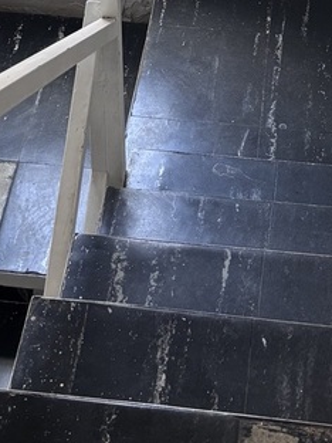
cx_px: 206
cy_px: -239
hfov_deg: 14.8
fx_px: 1279
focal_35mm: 100
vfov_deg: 17.5
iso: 100
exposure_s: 1/121
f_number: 1.6
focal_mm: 5.96
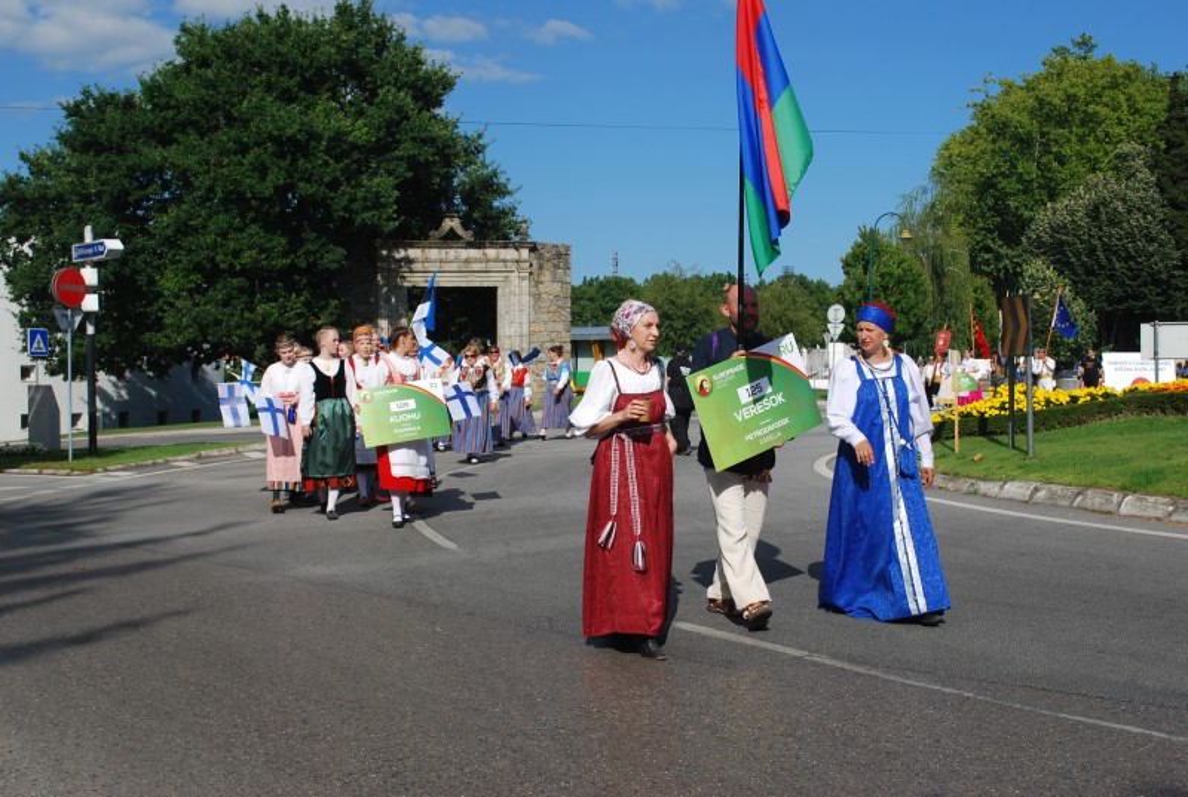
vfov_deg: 30.0
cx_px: 594
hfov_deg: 43.5
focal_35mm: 45
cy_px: 398
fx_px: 1488
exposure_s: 1/320
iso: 100
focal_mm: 30
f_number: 9
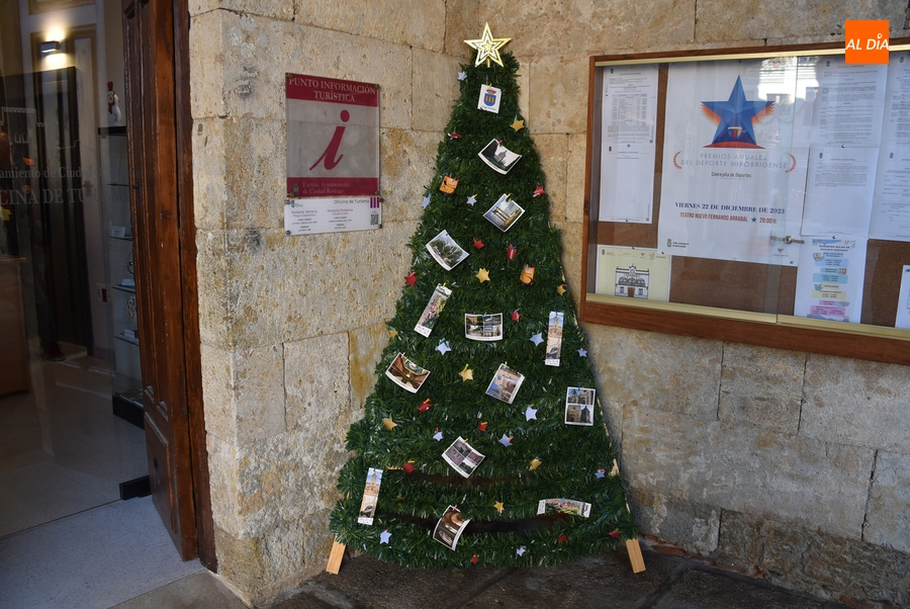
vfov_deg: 48.0
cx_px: 455
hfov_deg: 67.3
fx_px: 683
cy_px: 304
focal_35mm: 27
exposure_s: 1/100
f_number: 5
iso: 400
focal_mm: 18
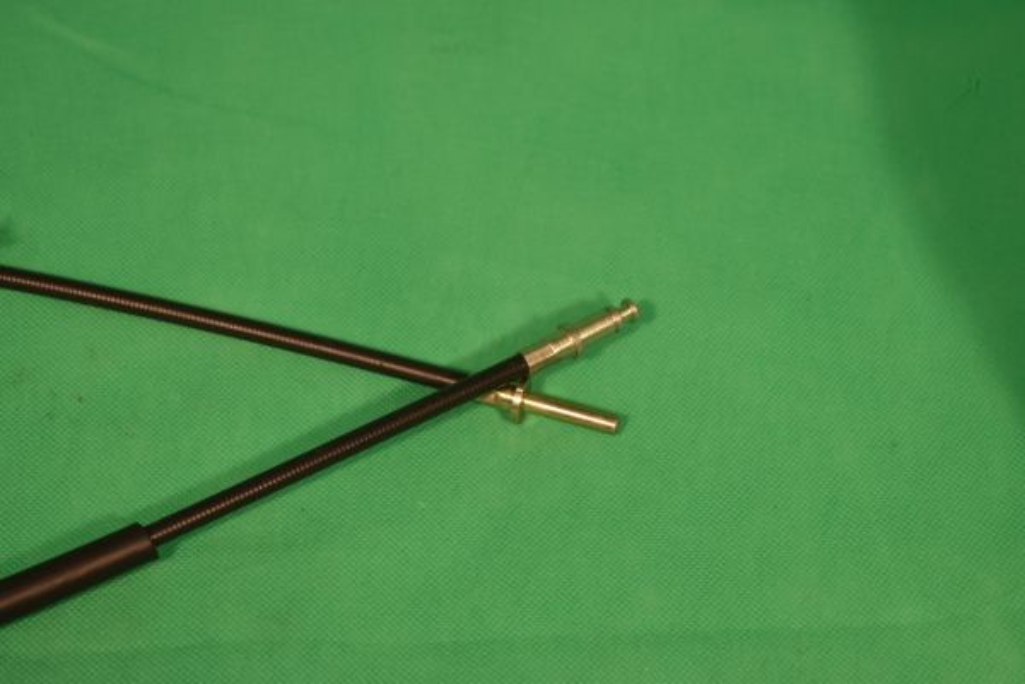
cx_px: 512
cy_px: 342
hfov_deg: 24.6
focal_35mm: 82
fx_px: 2349
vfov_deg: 16.6
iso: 110
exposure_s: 1/60
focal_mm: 55
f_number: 5.6
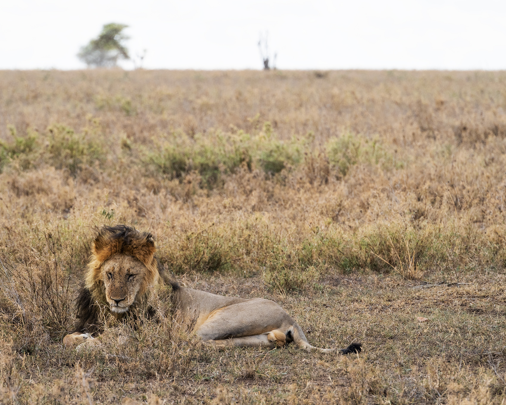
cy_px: 202
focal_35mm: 339
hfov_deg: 5.7
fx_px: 5077
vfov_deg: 4.6
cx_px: 288
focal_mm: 300
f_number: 8
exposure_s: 1/1000
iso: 800
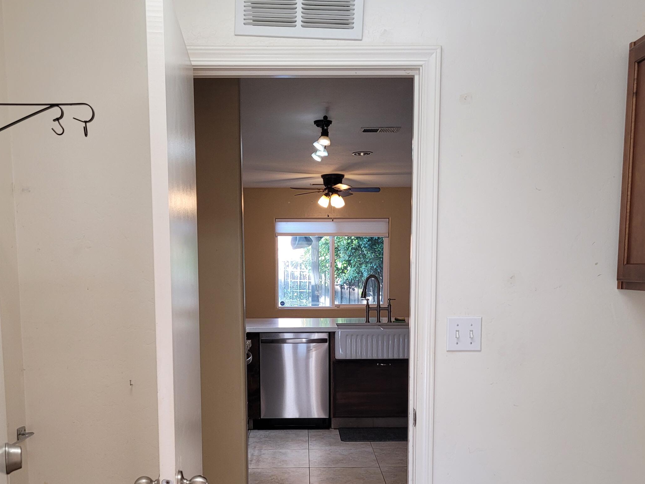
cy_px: 351
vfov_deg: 37.0
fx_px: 708
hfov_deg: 49.0
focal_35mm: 38
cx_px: 314
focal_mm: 5.4
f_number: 1.8
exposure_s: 1/120
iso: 125
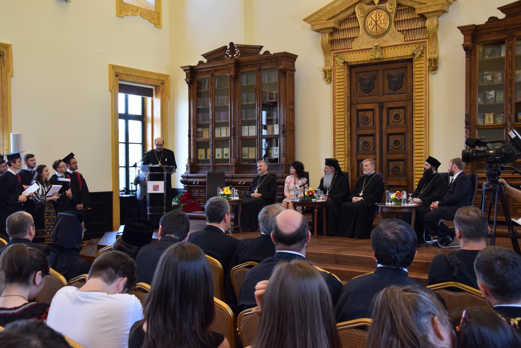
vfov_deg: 34.2
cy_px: 174
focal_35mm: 39
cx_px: 260
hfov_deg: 49.5
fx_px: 565
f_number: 5.6
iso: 1000
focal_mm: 26
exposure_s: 1/60
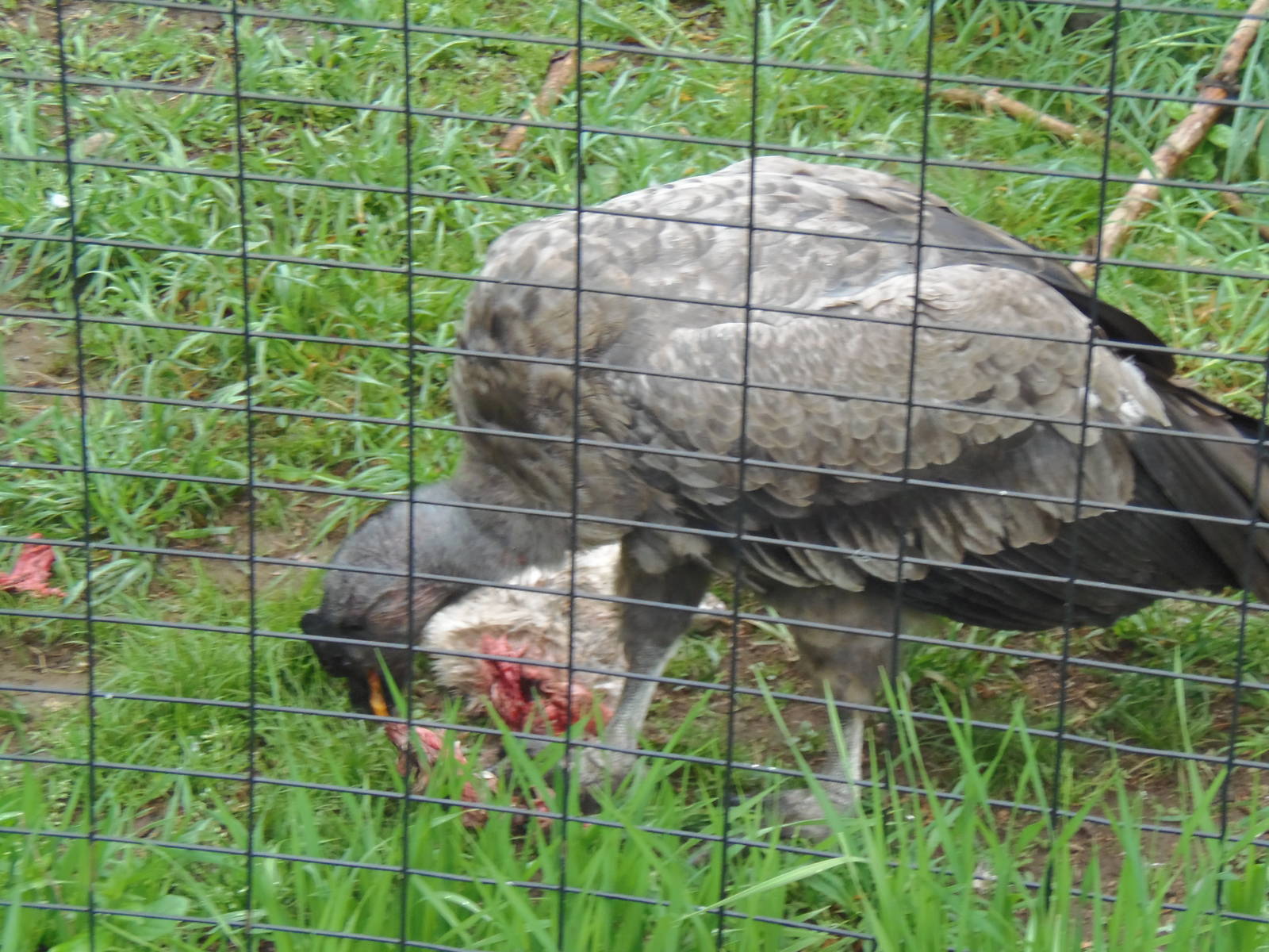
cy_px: 476
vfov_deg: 14.9
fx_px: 3629
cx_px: 634
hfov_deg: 19.8
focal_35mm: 99
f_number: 4.4
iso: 200
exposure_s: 1/30
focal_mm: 18.4
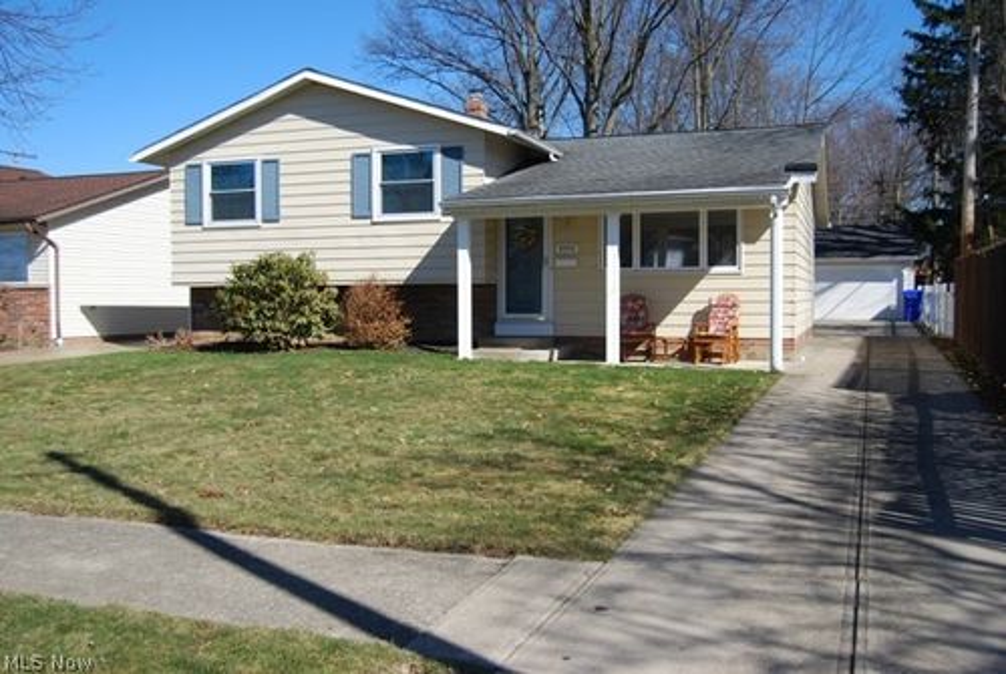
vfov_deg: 38.5
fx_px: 965
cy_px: 337
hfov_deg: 55.0
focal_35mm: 34
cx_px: 503
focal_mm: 23
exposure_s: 1/1000
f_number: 4
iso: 125
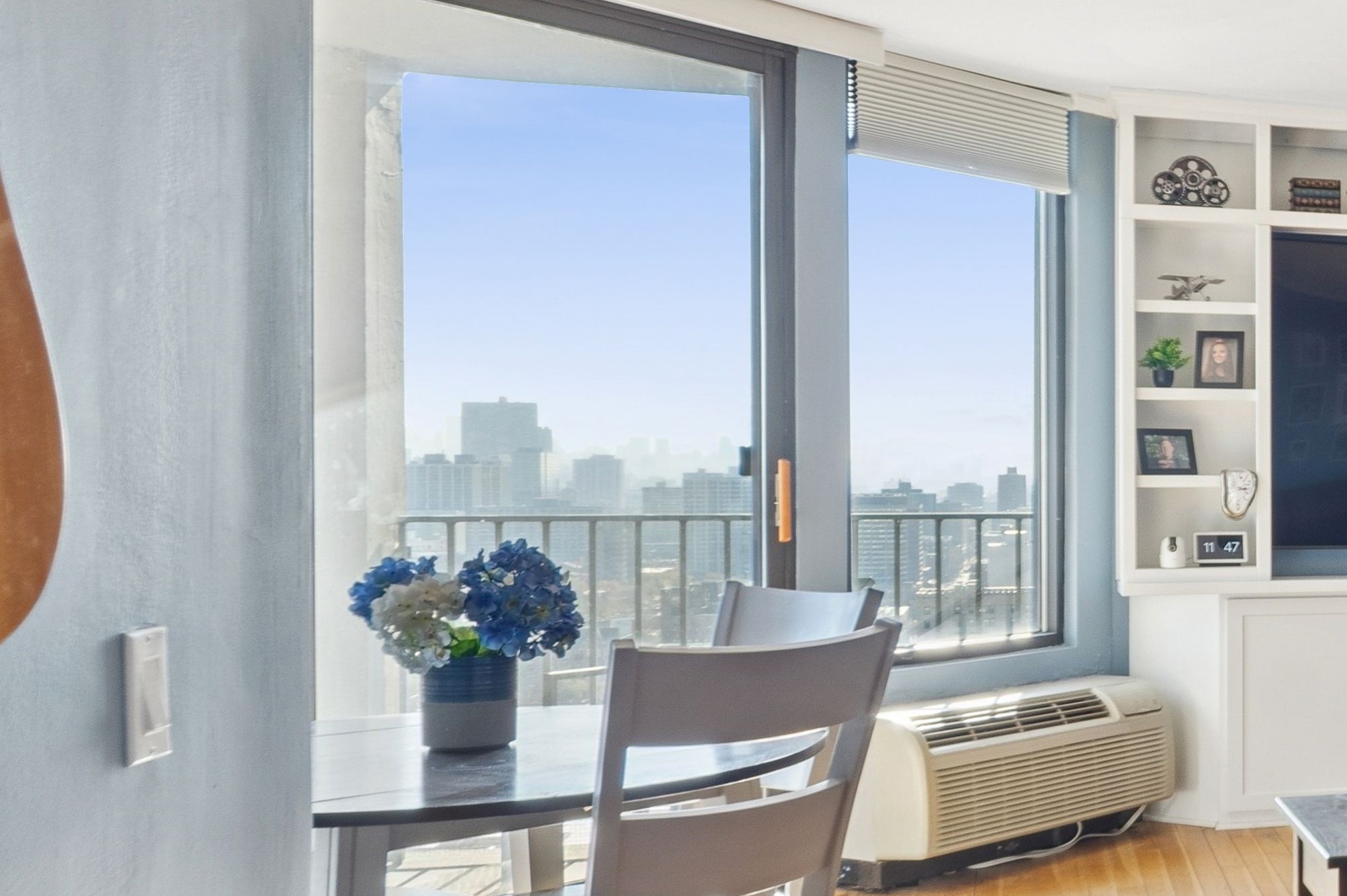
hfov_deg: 33.1
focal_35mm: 45
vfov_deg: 29.8
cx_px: 1720
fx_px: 1682
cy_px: 491
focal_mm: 10
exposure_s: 1/10
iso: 200
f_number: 10
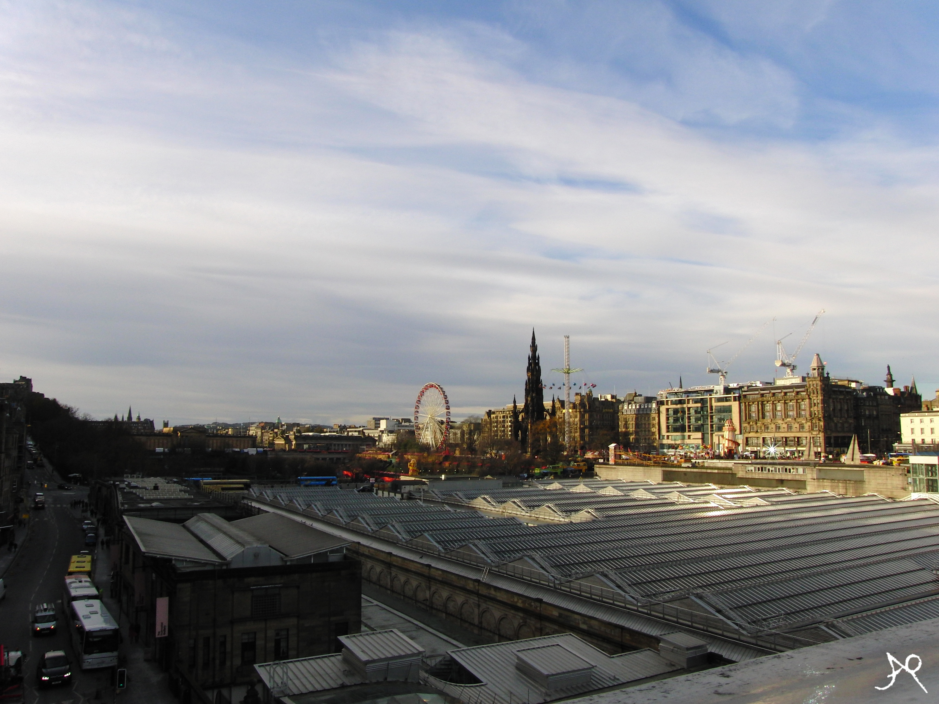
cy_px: 352
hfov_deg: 67.3
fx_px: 705
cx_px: 470
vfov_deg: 53.1
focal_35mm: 26
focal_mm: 4.6
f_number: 6.2
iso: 100
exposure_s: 1/250
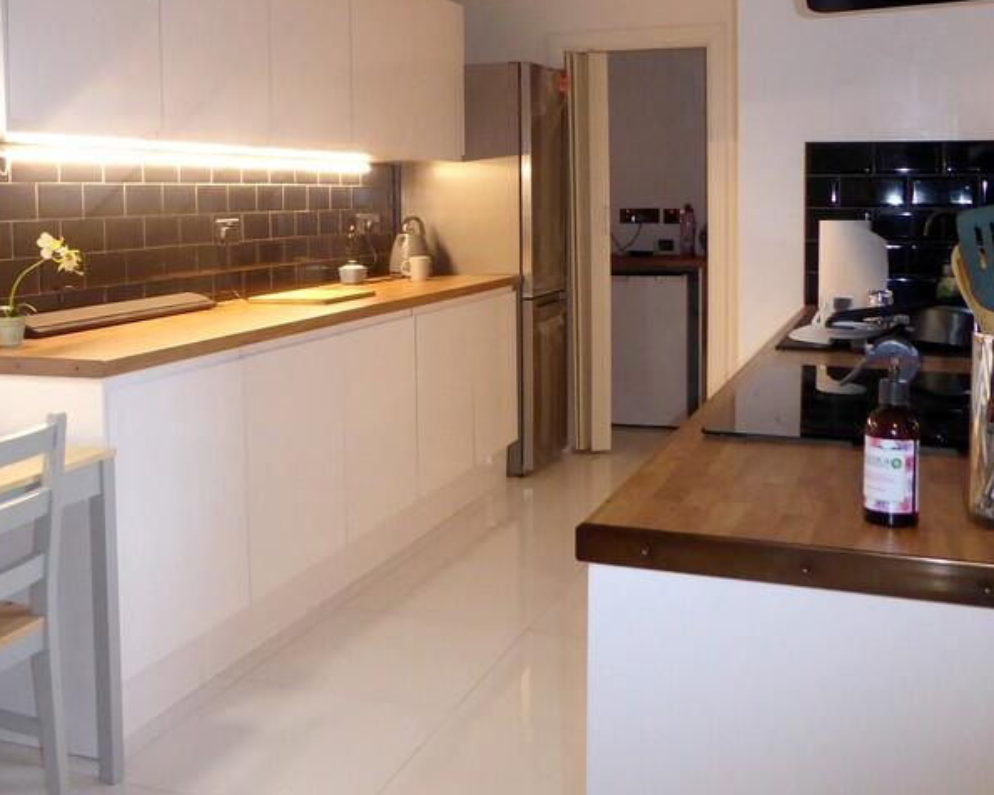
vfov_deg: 35.4
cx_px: 413
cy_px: 289
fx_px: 1236
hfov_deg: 43.7
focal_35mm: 42
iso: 500
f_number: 3.3
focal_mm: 4.3
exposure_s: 1/60
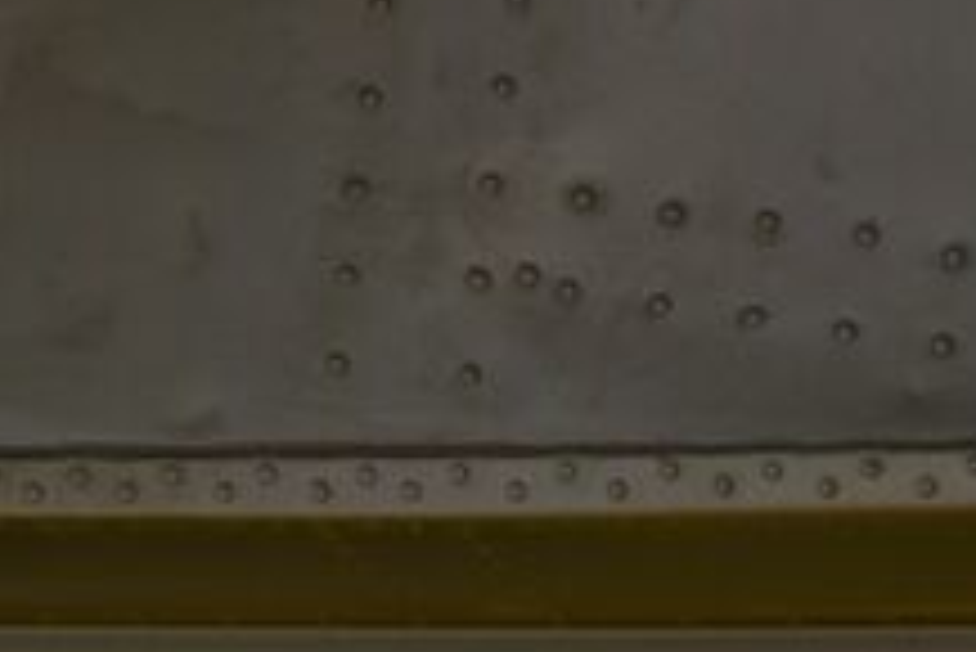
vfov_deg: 1.4
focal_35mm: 972
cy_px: -1104
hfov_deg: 2.1
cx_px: -1408
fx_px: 26369
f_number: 8
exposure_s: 1/200
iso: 100
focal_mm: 110
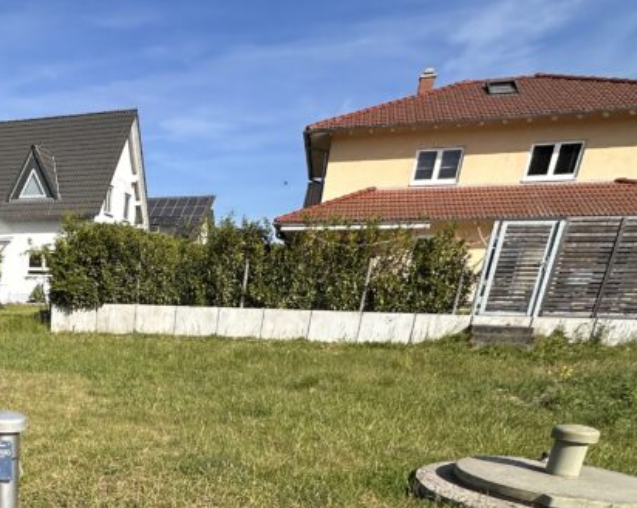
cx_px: 8
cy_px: 523
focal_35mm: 34
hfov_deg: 45.2
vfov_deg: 37.9
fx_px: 641
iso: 40
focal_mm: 2.22
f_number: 2.2
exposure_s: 1/1642
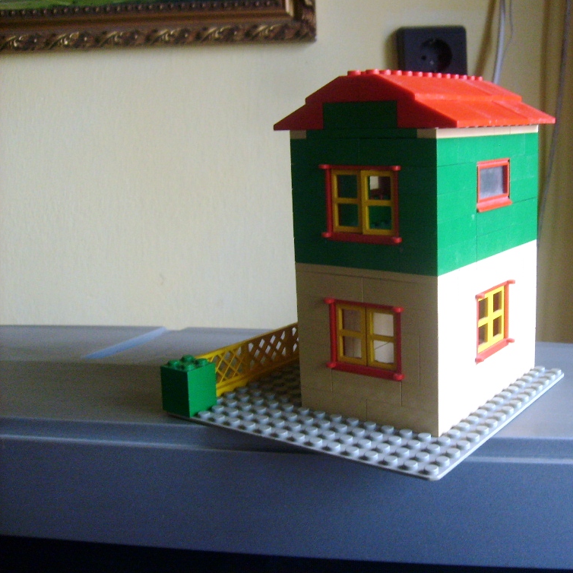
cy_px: 283
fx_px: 787
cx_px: 386
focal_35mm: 42
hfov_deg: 39.5
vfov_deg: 40.0
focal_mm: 5.8
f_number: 2.8
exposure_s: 1/60
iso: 100
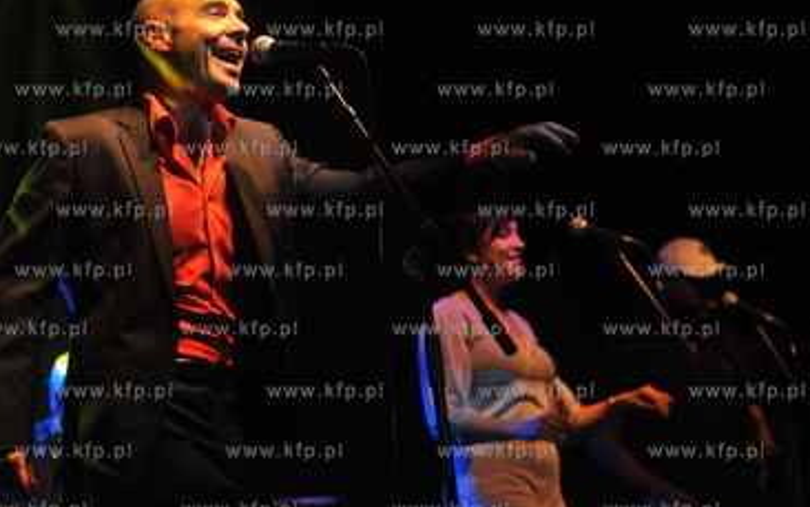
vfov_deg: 14.7
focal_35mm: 89
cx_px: 403
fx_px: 1965
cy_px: 239
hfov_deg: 23.3
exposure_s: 1/160
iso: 1600
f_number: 4
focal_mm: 80
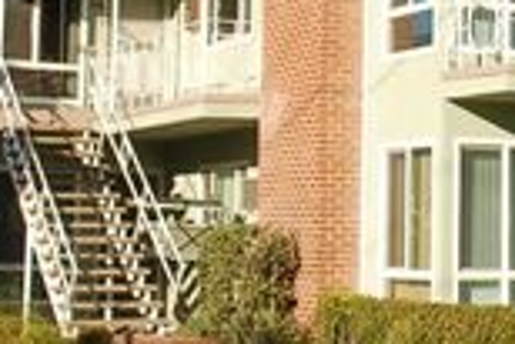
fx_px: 1741
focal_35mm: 122
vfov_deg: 11.2
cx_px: 438
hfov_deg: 16.6
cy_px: 22
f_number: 10
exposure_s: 1/400
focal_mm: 25
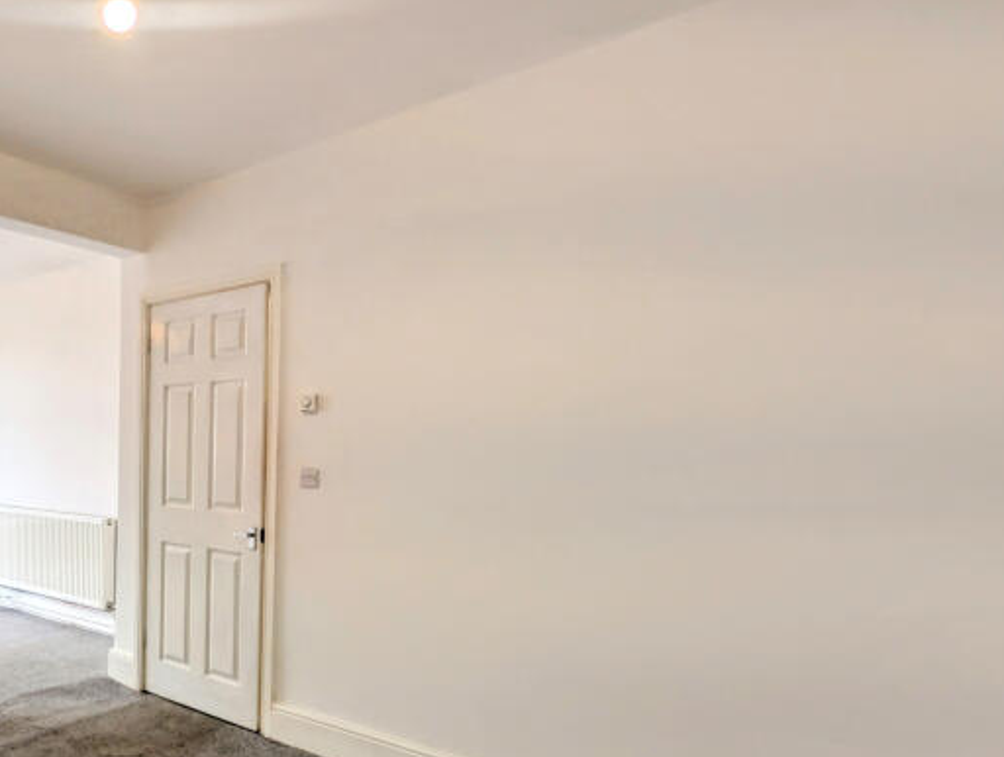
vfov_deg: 56.4
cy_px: 468
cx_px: 171
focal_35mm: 24
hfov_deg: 63.8
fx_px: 697
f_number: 1.7
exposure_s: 1/214
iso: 63
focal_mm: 2.02
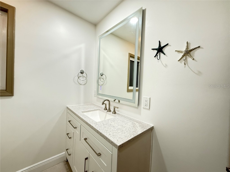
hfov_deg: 102.1
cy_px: 86
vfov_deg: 85.7
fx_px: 93
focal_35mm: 14
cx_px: 115
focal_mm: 2.22
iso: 320
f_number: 2.2
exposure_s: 1/63
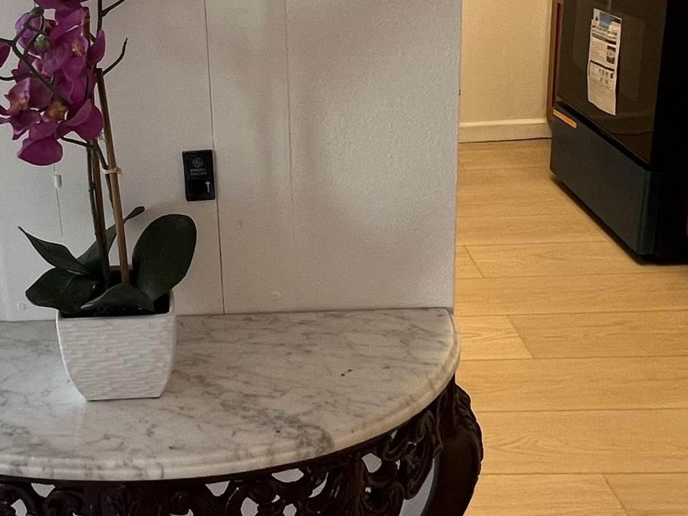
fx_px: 875
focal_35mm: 44
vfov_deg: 32.5
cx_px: 84
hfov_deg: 40.1
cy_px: 152
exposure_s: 1/120
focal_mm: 1.57
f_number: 1.8
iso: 160
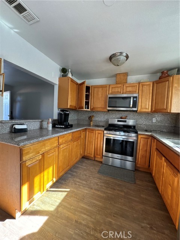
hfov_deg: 85.7
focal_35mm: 14
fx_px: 97
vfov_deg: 102.1
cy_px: 120
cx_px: 90
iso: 320
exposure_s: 1/99
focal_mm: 2.22
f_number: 2.2
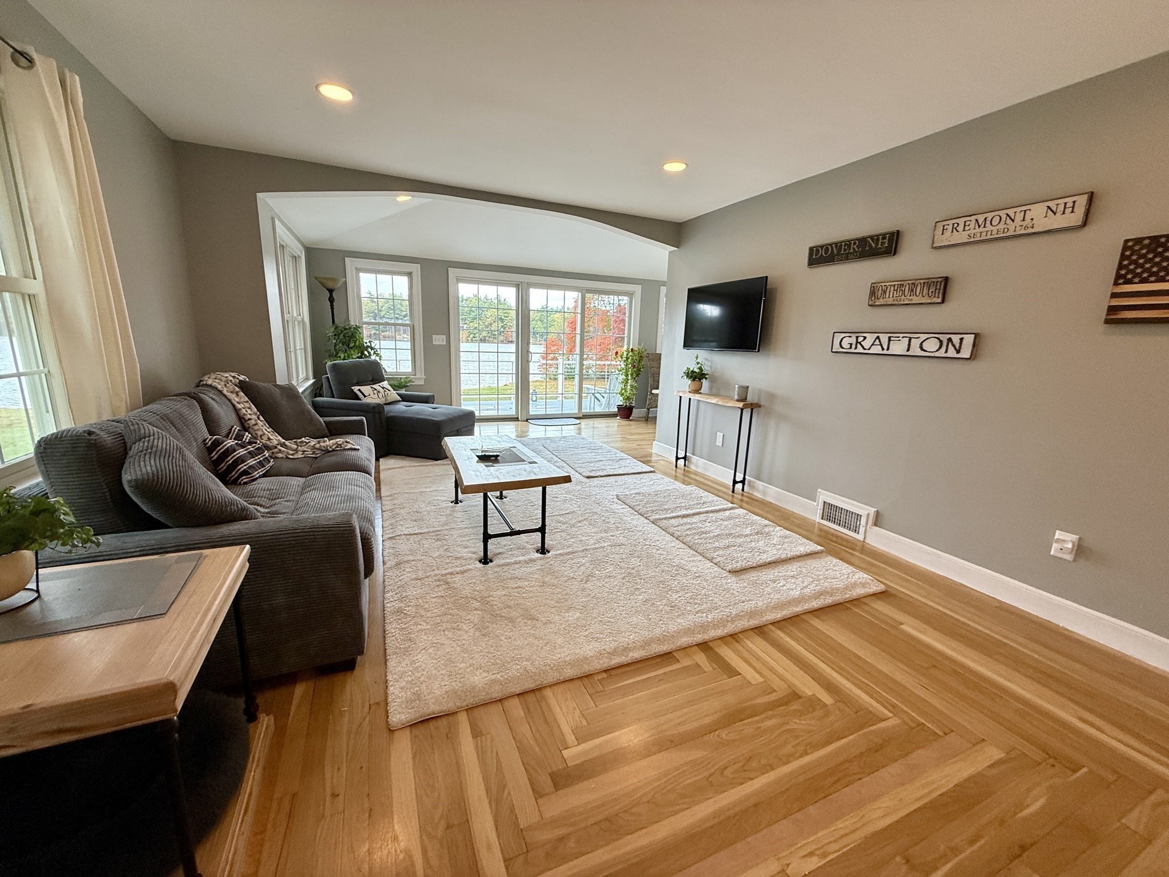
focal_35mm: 14
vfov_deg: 85.7
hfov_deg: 102.1
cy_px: 438
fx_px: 473
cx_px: 584
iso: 80
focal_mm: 2.22
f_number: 2.2
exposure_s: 1/120
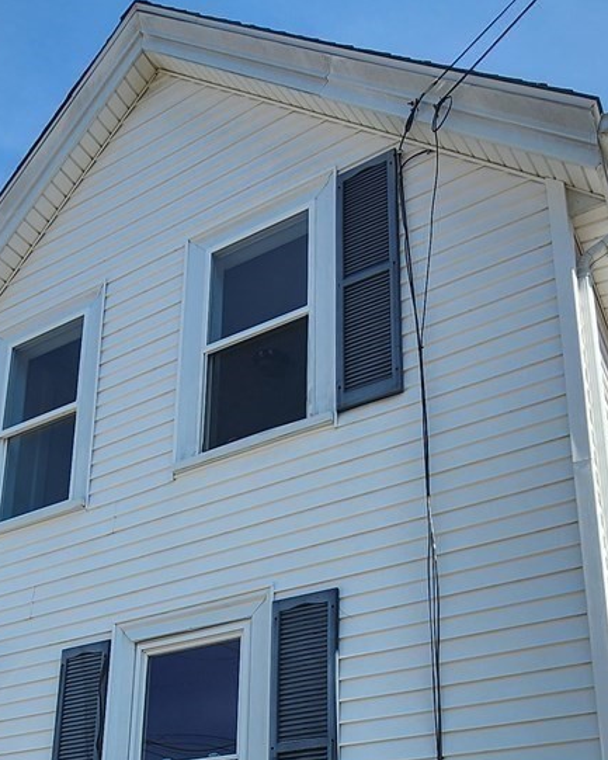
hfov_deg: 41.1
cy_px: 694
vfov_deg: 45.3
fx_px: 810
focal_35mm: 36
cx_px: 274
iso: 50
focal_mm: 2.2
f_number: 2.2
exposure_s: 1/1742
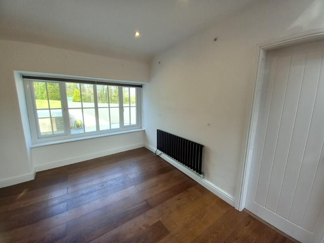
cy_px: 122
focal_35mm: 13
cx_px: 162
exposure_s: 1/50
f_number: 2.2
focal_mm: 1.13
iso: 64
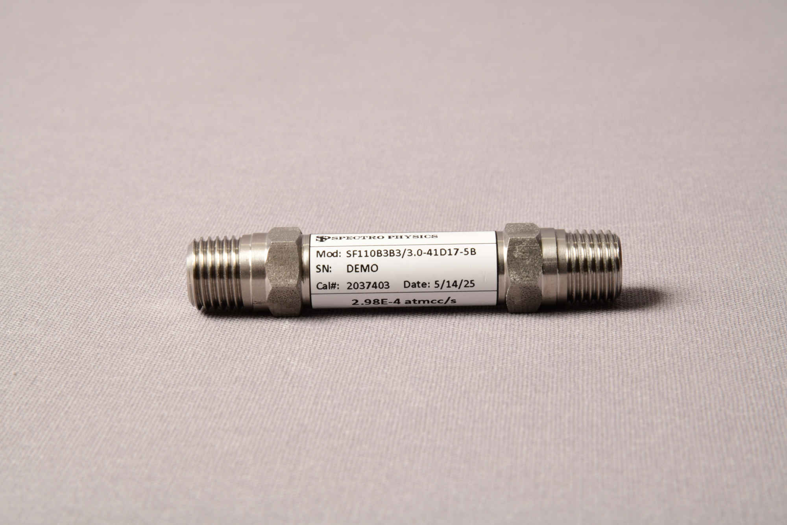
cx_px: 394
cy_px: 262
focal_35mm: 120
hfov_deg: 17.1
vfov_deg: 11.4
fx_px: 2623
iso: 800
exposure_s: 1/250
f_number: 22
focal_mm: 120
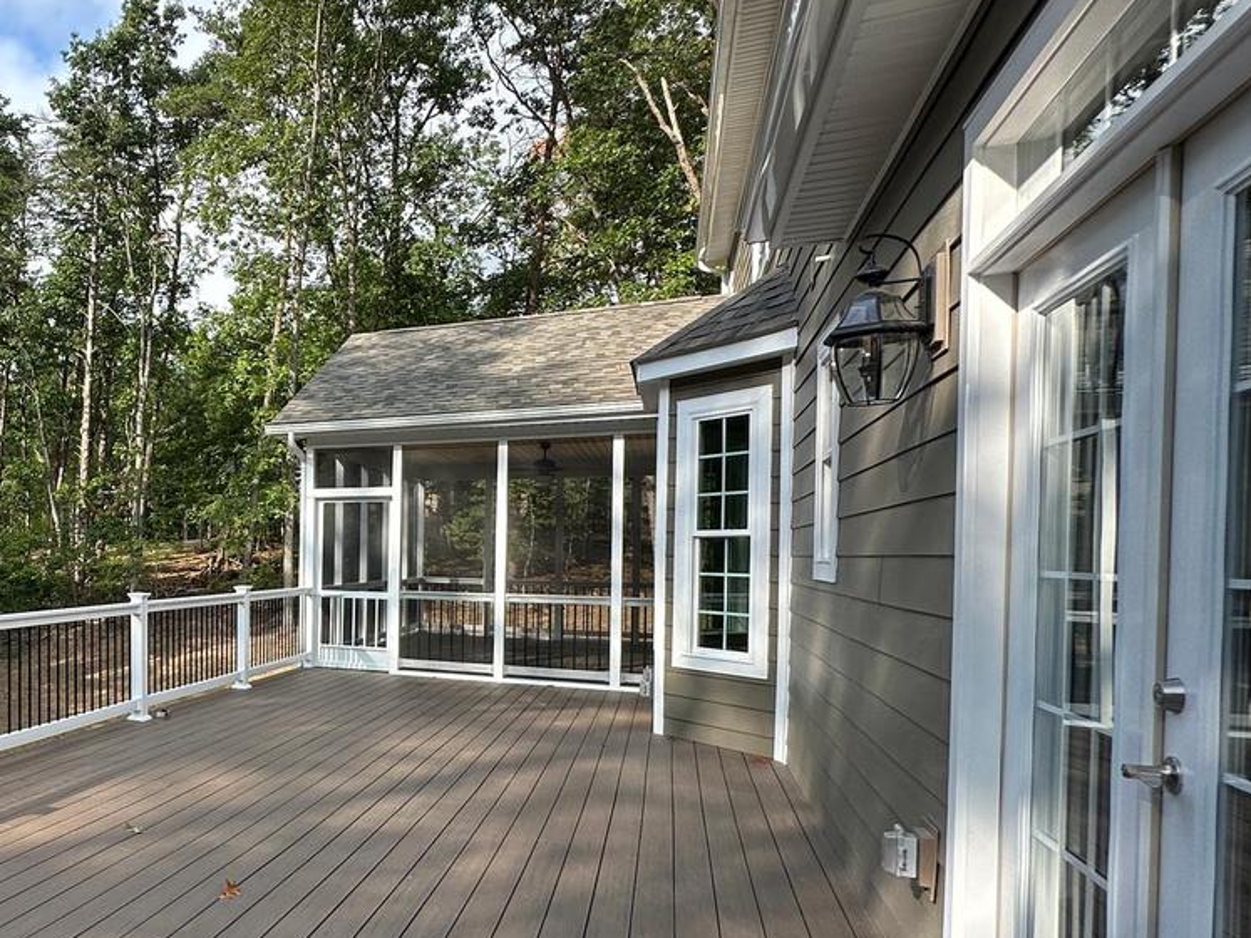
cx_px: 80
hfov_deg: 54.9
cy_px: 564
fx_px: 976
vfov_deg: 51.0
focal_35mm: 27
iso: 40
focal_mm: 2.22
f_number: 2.2
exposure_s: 1/515
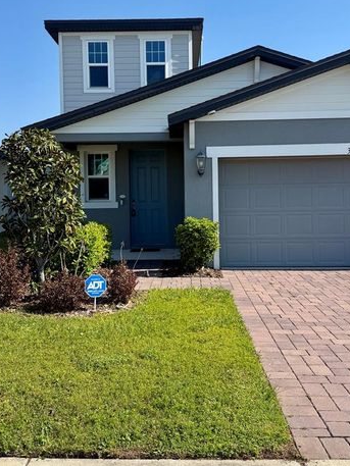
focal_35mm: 35
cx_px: 174
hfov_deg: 40.7
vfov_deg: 52.4
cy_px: 197
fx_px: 472
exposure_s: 1/3953
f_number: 1.78
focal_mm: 6.76
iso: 80
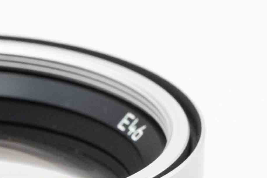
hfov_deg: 3.5
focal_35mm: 591
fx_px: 4382
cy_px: 414
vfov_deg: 2.3
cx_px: -33
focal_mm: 90
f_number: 11
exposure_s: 1/250
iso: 3200
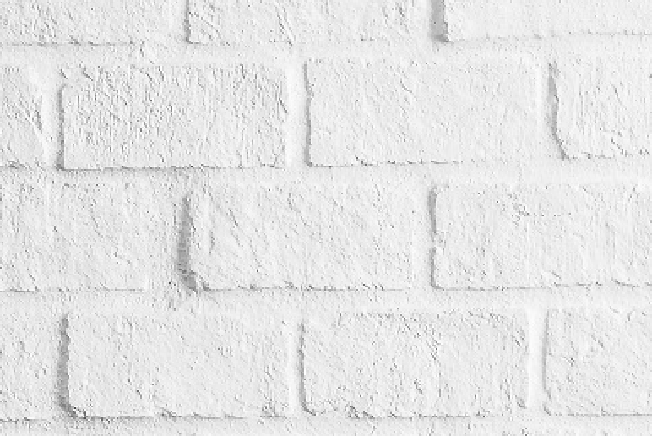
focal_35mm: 202
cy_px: 199
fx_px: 3661
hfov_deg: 10.0
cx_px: -110
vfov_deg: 6.8
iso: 400
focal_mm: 65
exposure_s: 1/100
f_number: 8
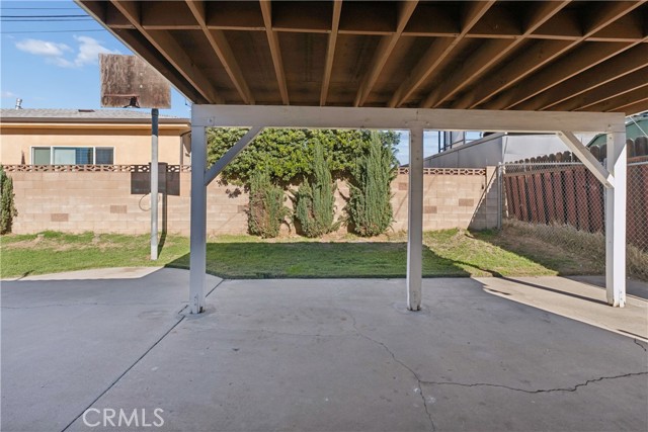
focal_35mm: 16
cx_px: 324
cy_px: 216
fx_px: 288
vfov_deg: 73.8
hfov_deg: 96.7
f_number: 8
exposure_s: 1/250
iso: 200
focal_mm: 16
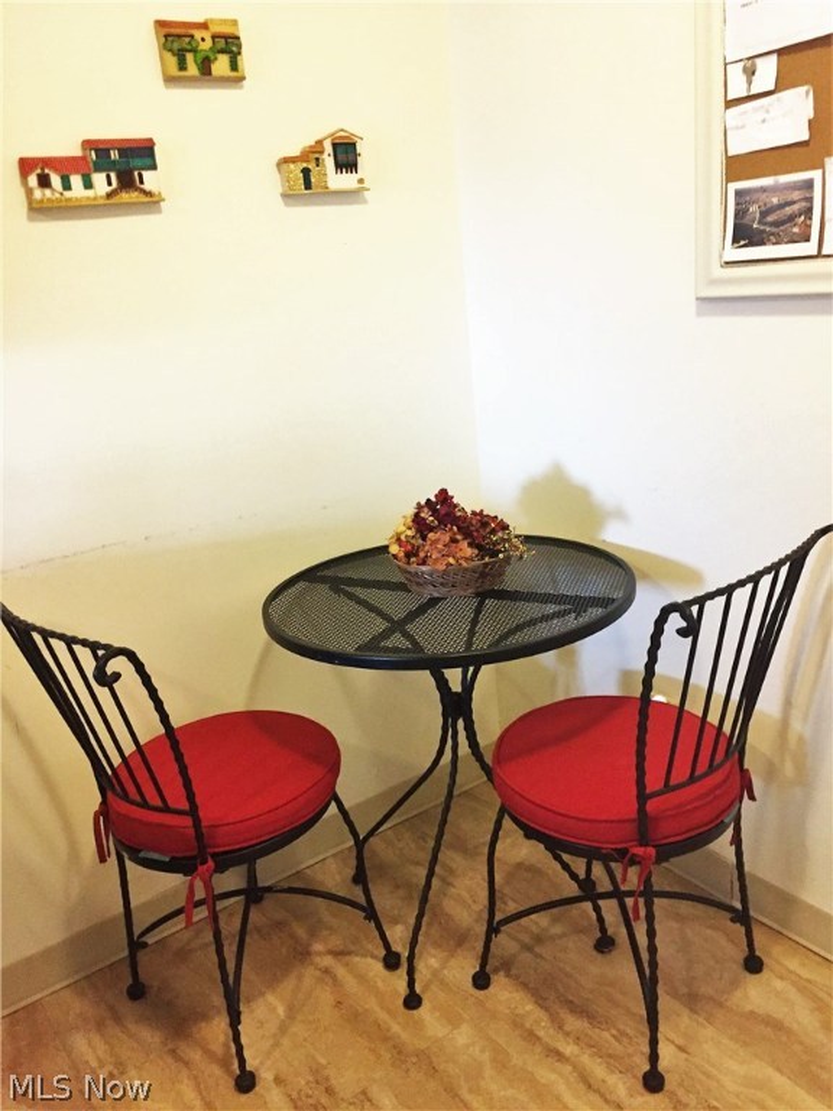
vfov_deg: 61.7
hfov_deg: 48.2
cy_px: 556
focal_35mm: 29
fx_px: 930
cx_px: 416
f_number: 2.2
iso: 250
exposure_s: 1/24
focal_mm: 4.15
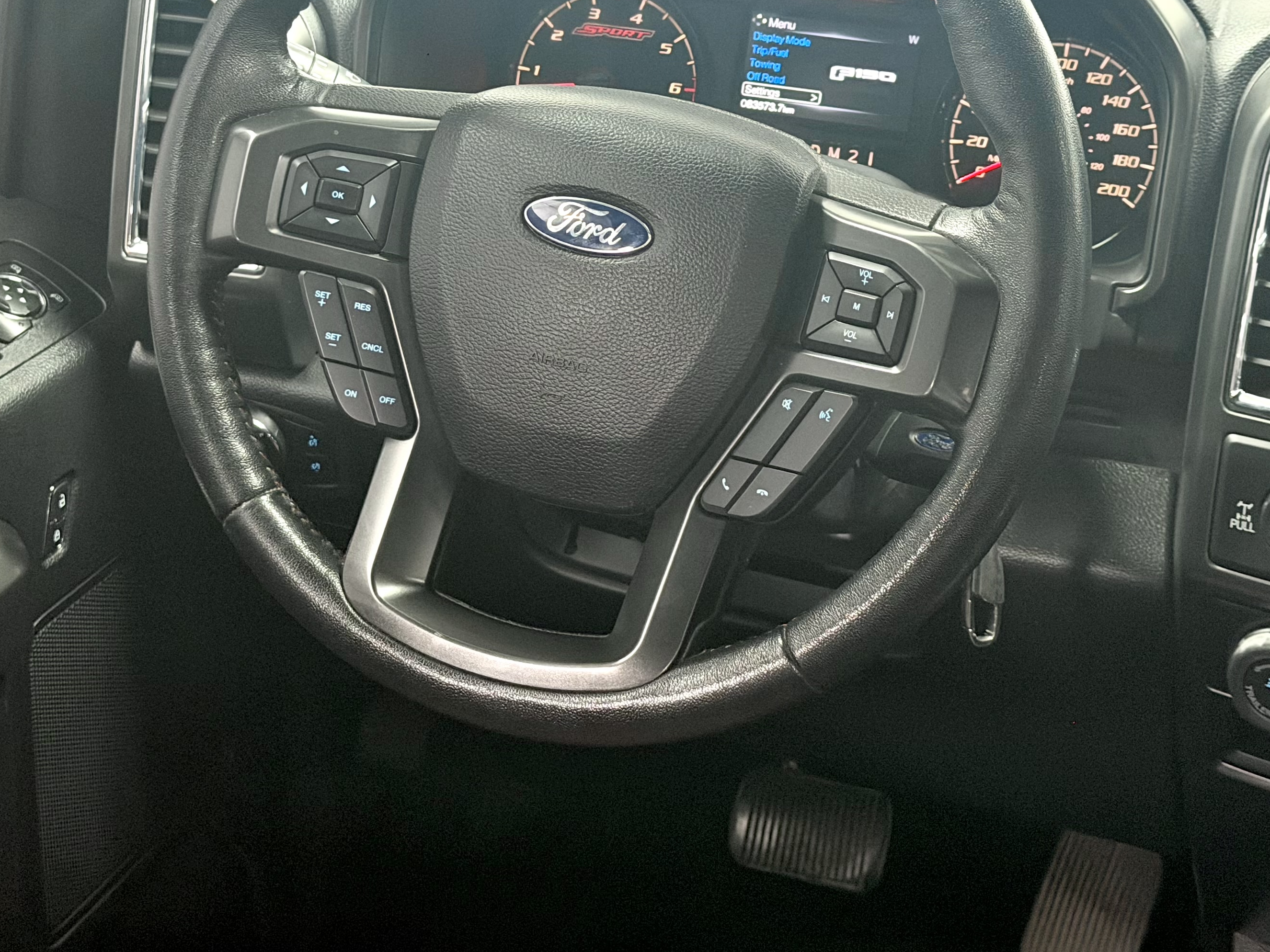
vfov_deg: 20.0
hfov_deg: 26.7
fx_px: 2678
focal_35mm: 73
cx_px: 576
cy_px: 242
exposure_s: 1/33
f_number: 1.78
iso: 500
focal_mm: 6.76
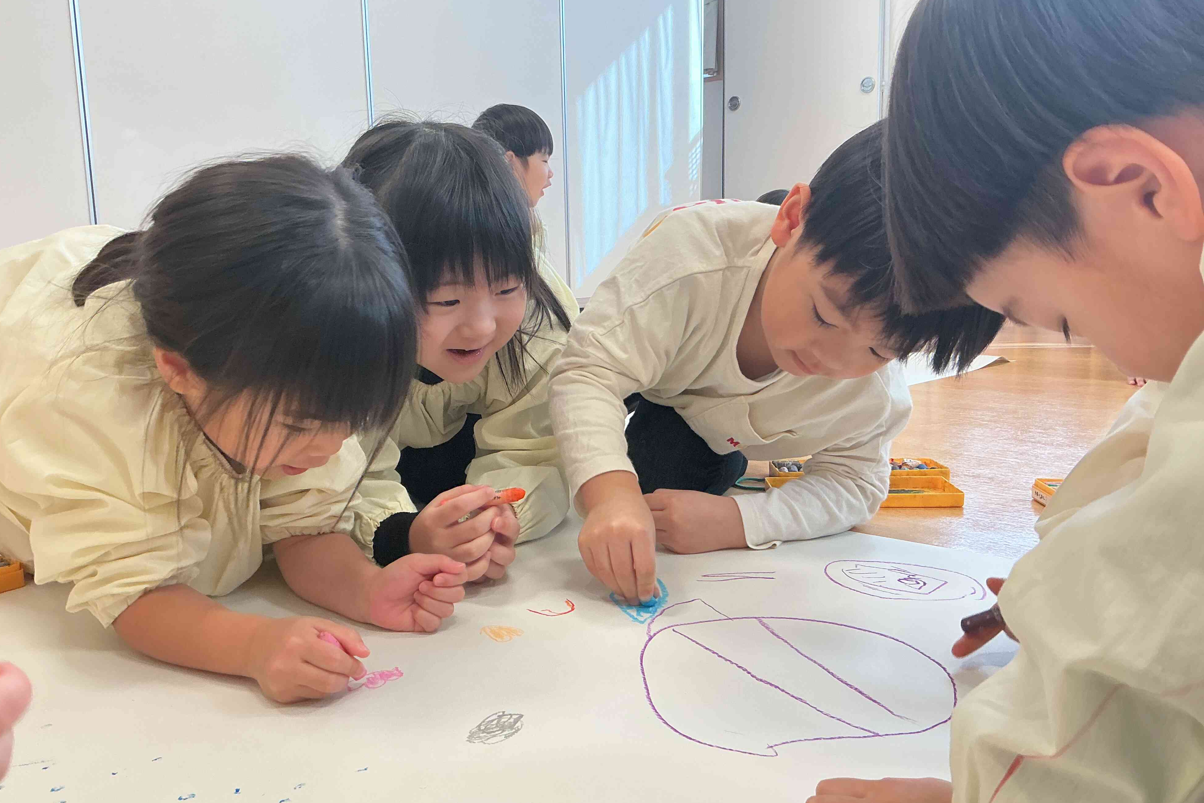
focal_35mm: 31
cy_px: 446
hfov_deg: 60.3
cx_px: 595
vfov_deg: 42.3
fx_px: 1037
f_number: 1.8
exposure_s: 1/120
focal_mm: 3
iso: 50
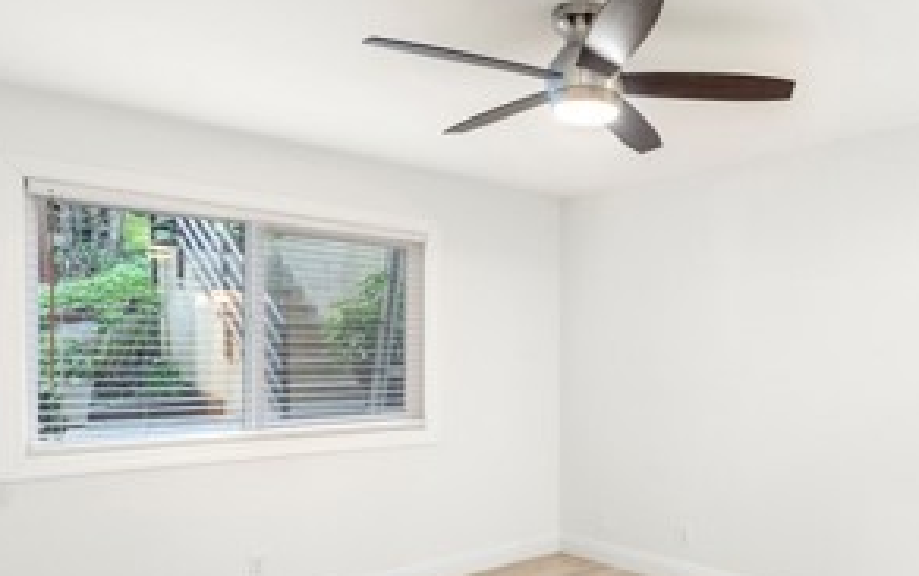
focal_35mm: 29
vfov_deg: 42.9
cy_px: 357
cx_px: 689
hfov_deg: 61.0
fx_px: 727
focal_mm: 13
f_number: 8
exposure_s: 1/13
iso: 2500
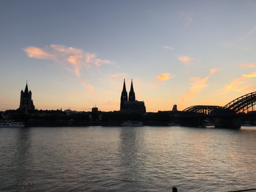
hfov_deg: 63.4
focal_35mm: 28
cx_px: 128
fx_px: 207
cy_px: 96
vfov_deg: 49.7
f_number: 1.8
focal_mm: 4
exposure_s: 1/204
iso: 20
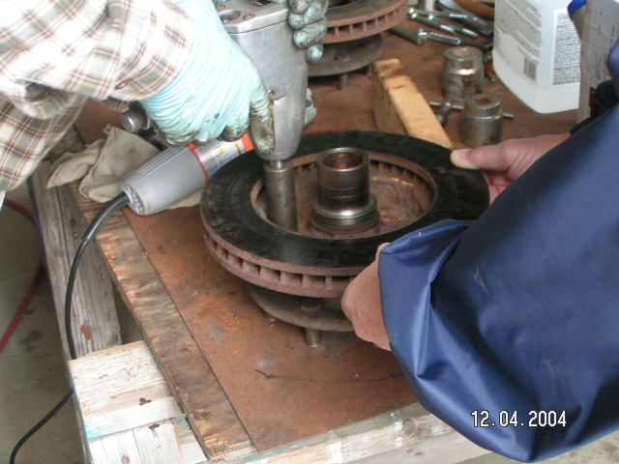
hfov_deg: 30.7
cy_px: 232
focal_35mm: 63
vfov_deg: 23.3
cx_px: 310
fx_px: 1127
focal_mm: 9.7
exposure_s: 1/80
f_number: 3.2
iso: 50
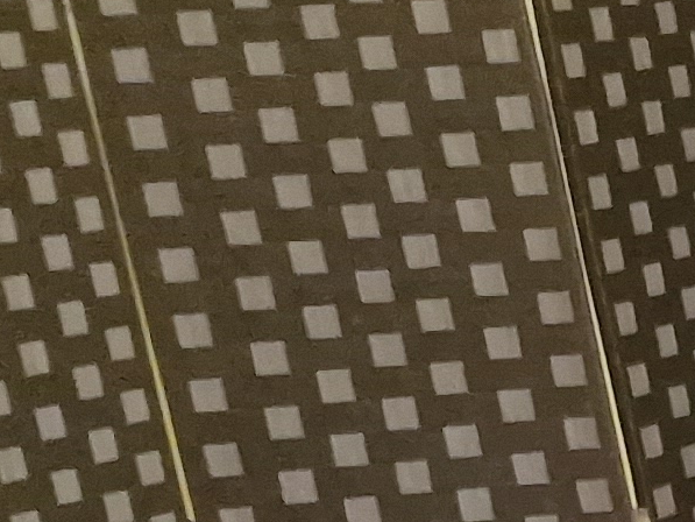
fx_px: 3093
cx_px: 2210
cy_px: 1269
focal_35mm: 154
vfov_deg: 8.7
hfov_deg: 9.5
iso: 1000
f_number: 1.8
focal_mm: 6.4
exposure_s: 1/100
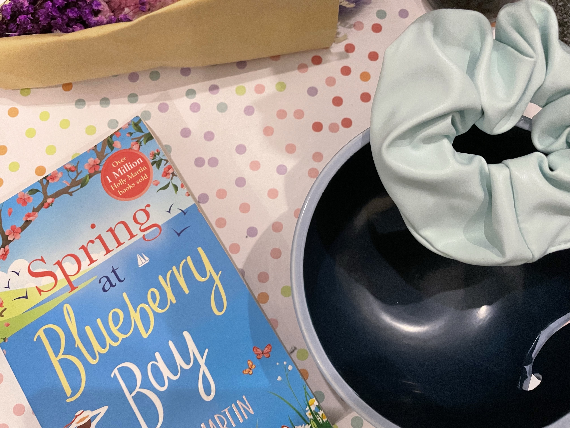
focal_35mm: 26
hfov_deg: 67.3
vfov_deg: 53.1
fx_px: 428
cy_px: 214
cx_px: 285
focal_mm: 4.2
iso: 500
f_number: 1.6
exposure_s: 1/33
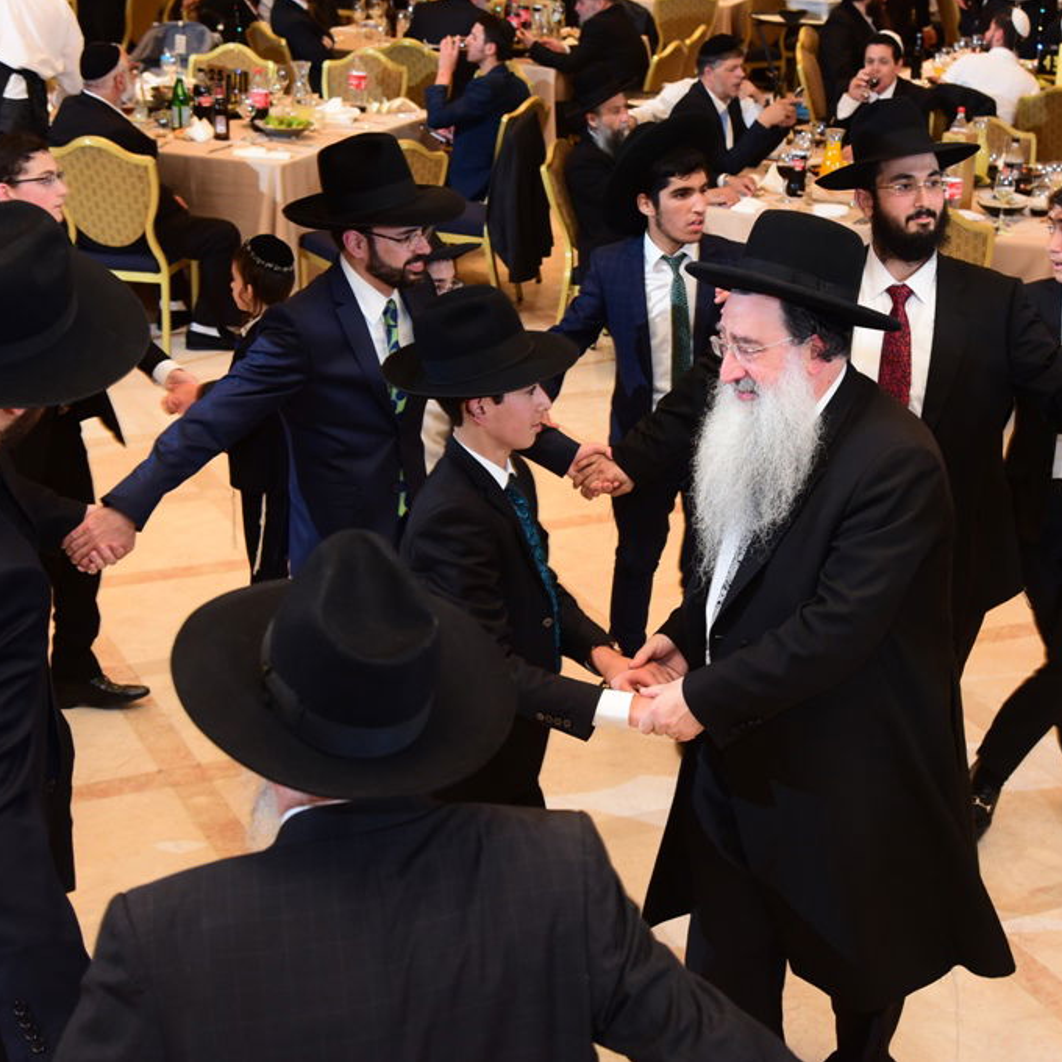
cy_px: 530
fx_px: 2221
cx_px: 665
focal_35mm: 64
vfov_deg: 26.9
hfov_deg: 26.8
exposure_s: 1/100
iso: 2000
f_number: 5
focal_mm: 50
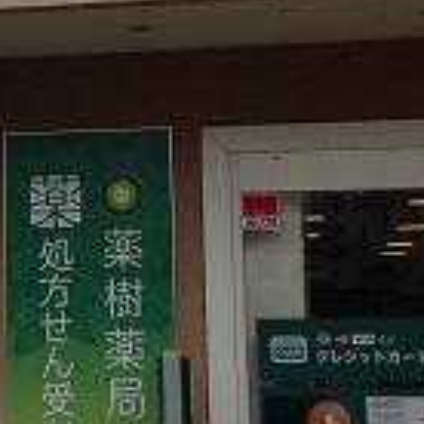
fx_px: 1608
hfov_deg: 14.7
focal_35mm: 116
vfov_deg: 15.0
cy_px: 169
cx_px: -45
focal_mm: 4.28
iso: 50
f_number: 2.4
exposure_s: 1/1259
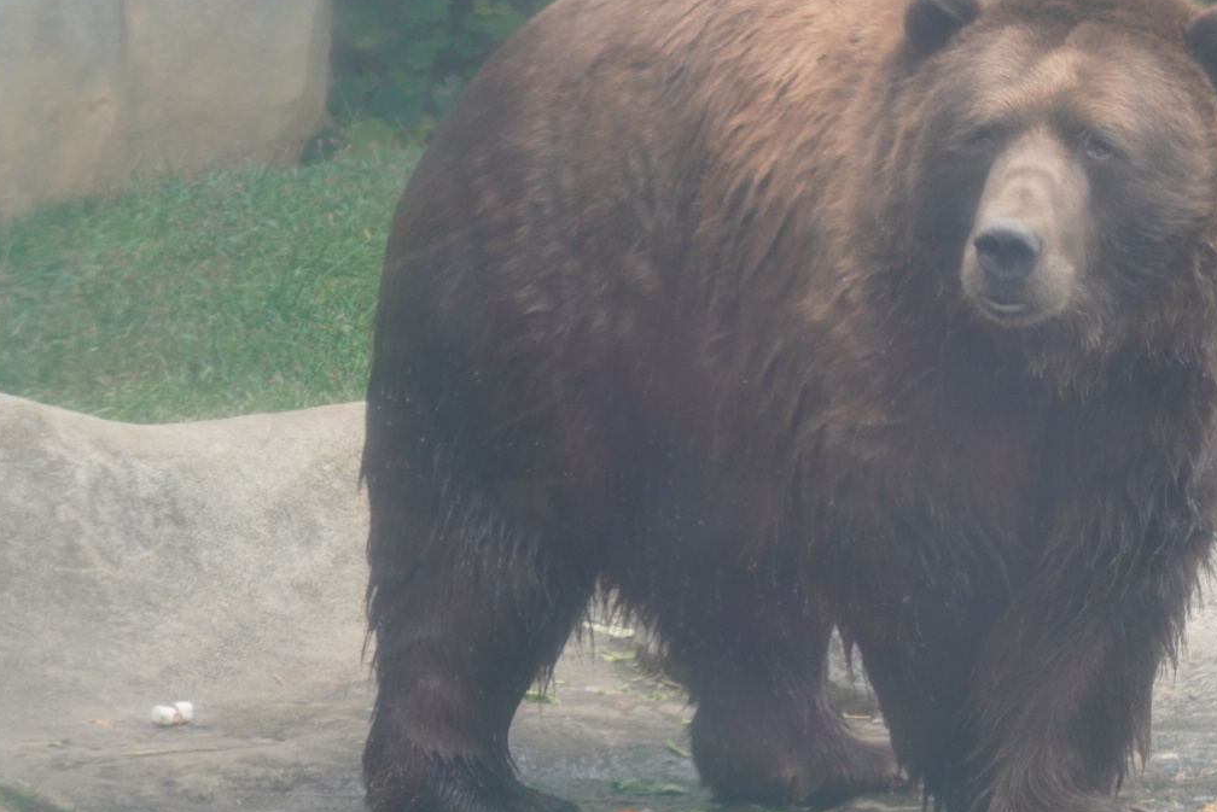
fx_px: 6020
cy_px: 309
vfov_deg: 7.7
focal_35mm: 178
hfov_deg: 11.5
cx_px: 845
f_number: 5.6
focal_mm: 74
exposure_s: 1/160
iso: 640
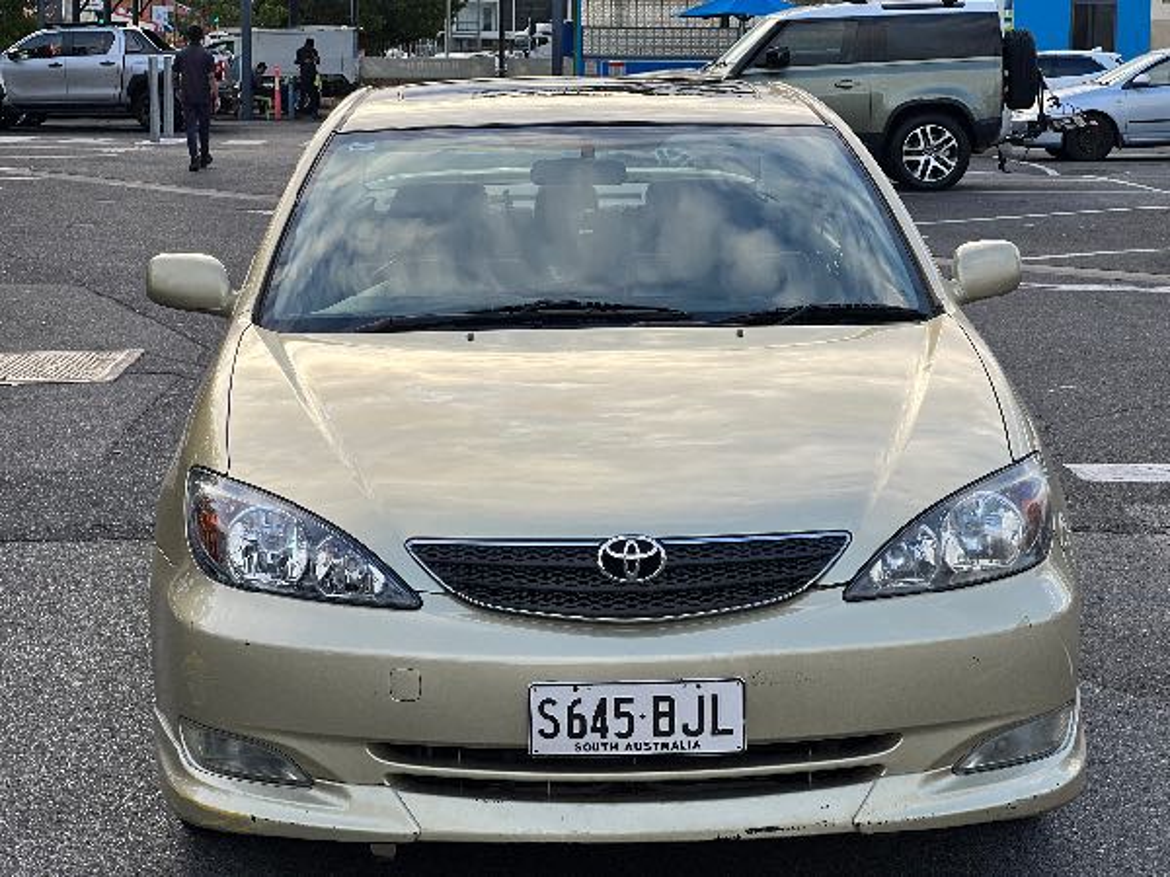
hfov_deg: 25.3
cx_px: 585
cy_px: 438
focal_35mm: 77
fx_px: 2603
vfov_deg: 19.1
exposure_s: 1/121
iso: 20
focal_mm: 9
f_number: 2.8
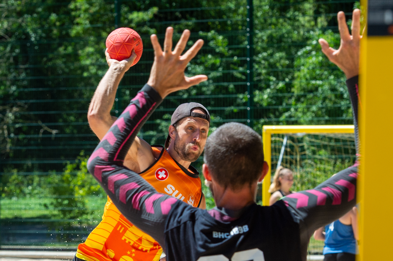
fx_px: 1200
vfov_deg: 12.4
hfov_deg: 18.6
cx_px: 196
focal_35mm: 110
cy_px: 130
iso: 250
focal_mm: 110
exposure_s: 1/1250
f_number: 7.1
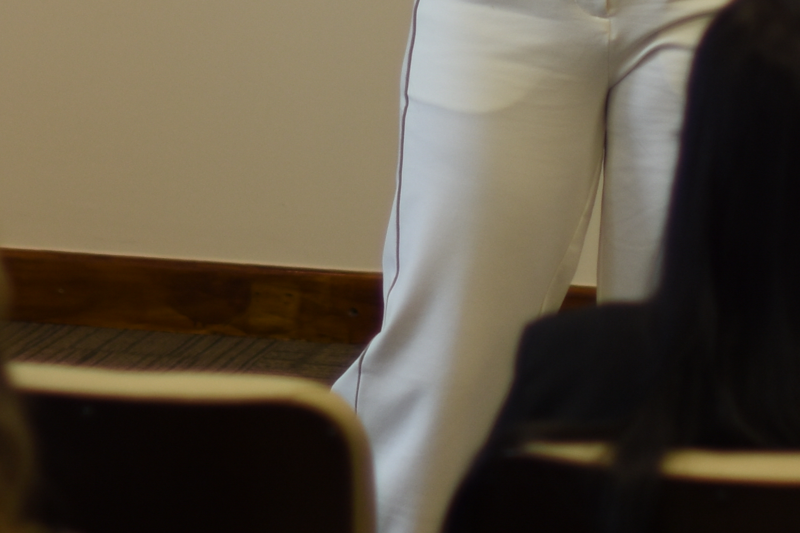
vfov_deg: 4.5
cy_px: -378
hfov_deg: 6.9
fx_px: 6666
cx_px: 405
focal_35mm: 300
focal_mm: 50
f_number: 1.4
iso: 125
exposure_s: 1/200
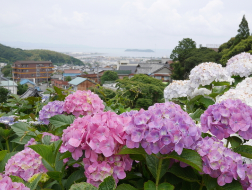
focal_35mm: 45
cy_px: 93
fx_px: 328
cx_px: 134
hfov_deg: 42.0
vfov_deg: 32.2
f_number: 13
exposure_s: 1/80
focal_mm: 20
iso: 200
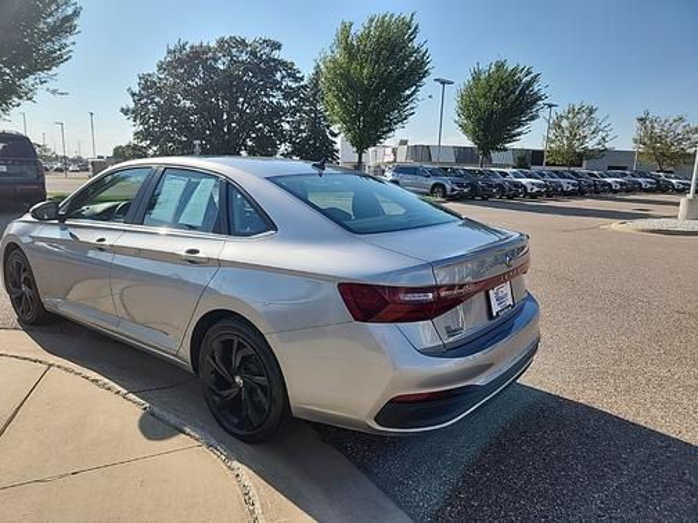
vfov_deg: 58.9
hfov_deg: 73.9
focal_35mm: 23
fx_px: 464
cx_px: 349
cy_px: 262
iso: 50
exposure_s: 1/1500
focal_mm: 5.4
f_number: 1.8
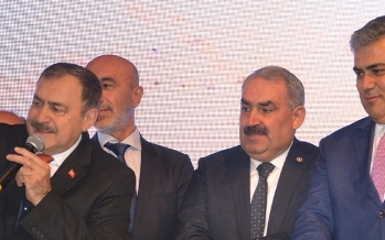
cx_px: 266
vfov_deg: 9.3
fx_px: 1469
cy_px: 195
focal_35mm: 140
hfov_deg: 14.9
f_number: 5
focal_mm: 50
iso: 800
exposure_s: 1/60
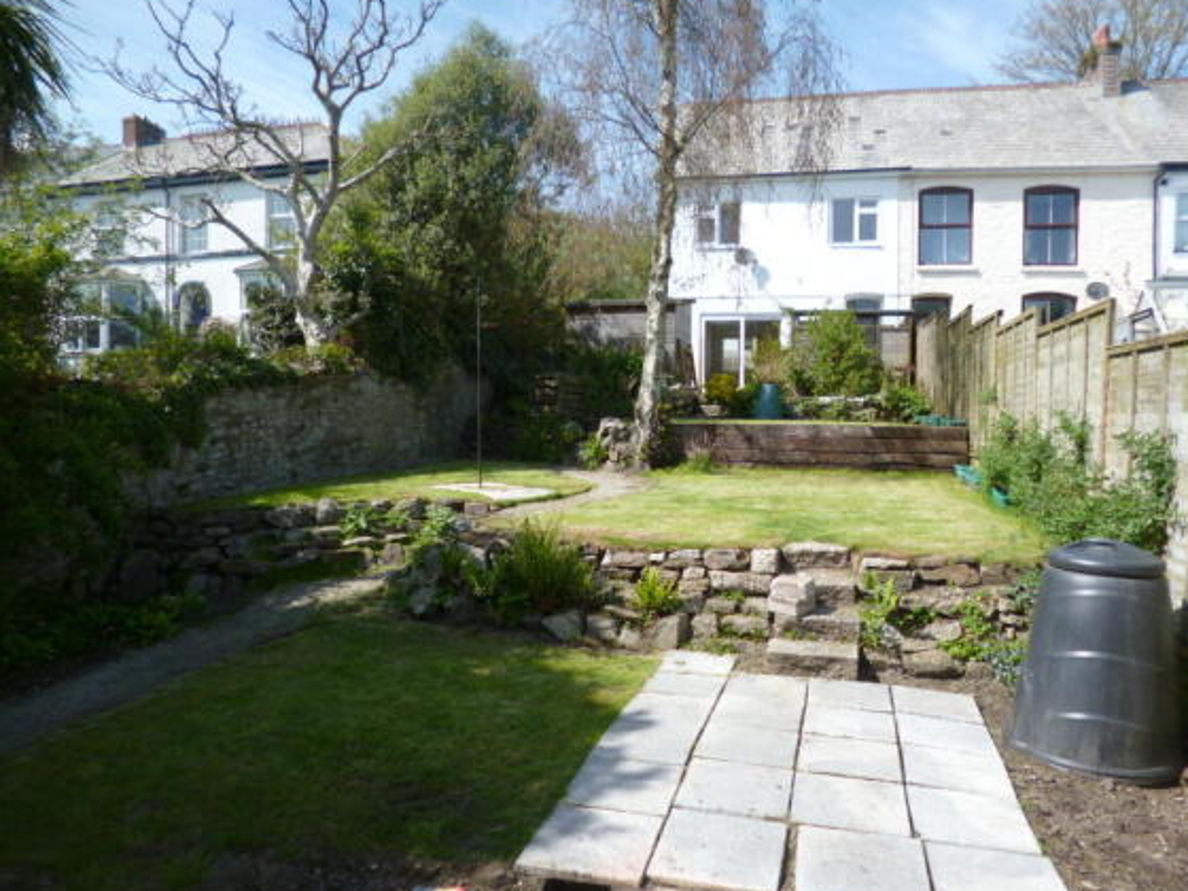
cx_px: 616
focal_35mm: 25
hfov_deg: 69.4
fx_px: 858
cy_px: 449
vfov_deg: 54.9
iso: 100
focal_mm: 4.3
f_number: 2.5
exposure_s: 1/1000
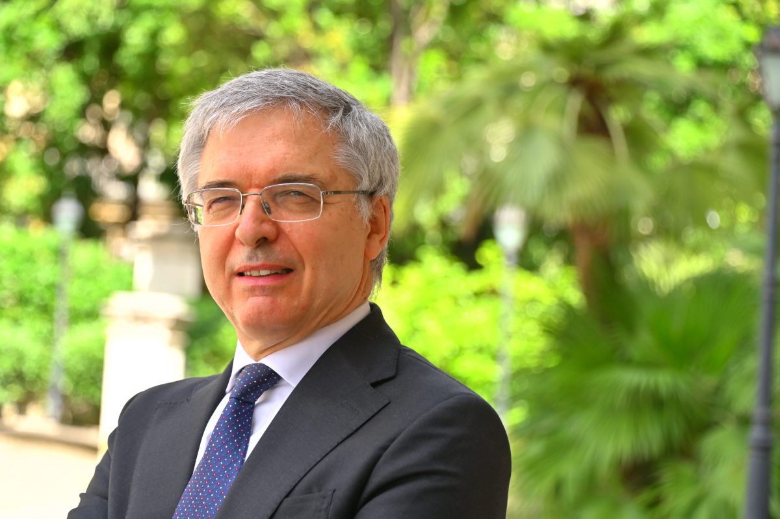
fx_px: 2165
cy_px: 260
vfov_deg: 13.7
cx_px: 390
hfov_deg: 20.4
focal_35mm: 100
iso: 800
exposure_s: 1/800
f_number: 5.6
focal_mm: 100
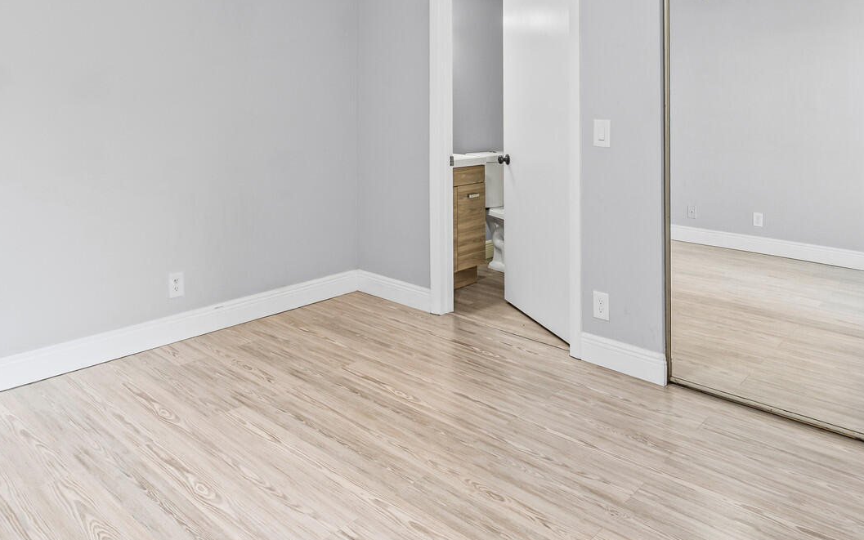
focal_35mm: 27
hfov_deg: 68.3
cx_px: 401
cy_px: 84
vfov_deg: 43.2
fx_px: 636
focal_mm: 14
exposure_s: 1.5
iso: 100
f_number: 13
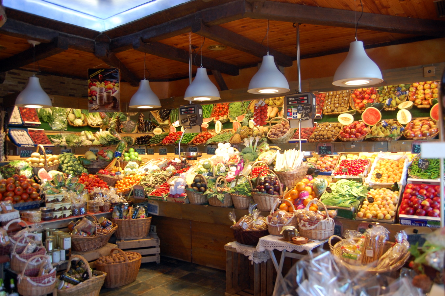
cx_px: 222
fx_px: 333
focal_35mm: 27
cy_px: 148
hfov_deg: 67.4
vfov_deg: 47.9
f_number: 4.5
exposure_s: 1/80
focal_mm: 18
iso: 400
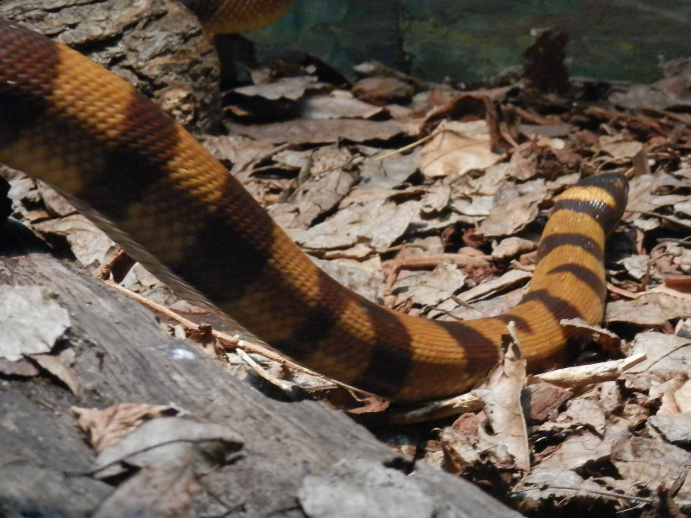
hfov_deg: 18.5
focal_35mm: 106
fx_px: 2116
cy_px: 259
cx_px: 346
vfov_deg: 14.0
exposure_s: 1/20
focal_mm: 19
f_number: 5
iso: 800
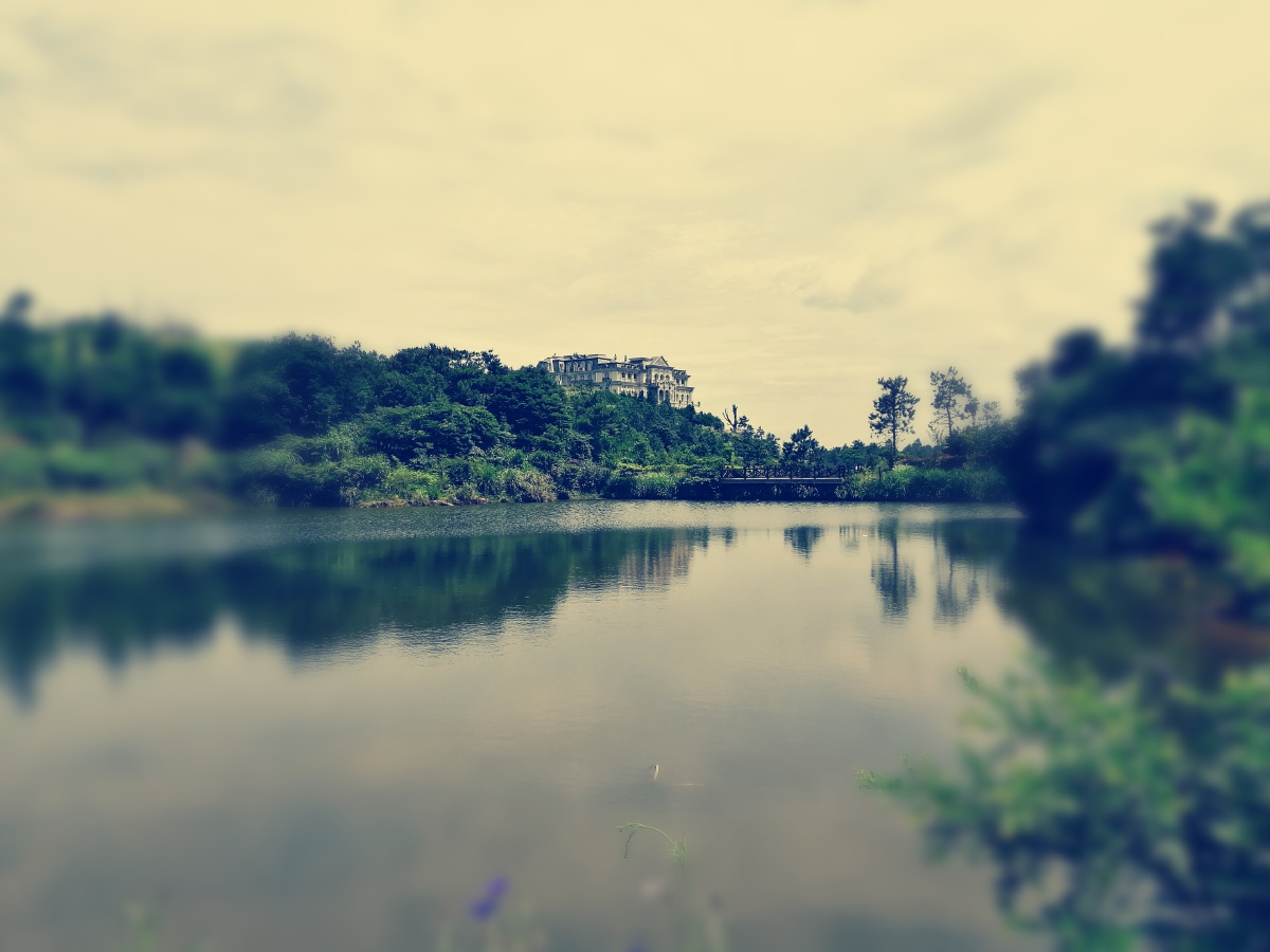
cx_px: 635
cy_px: 476
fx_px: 954
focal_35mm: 26
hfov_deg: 67.3
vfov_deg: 53.1
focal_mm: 3.6
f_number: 1.8
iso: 50
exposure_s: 1/1730
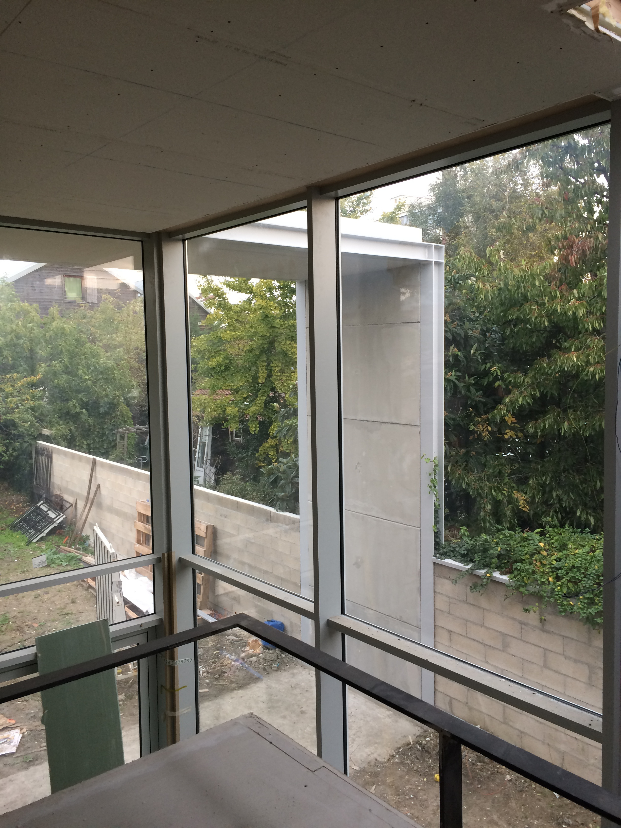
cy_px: 414
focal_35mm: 29
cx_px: 310
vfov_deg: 61.7
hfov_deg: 48.2
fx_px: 694
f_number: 2.2
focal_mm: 4.15
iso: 40
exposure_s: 1/33
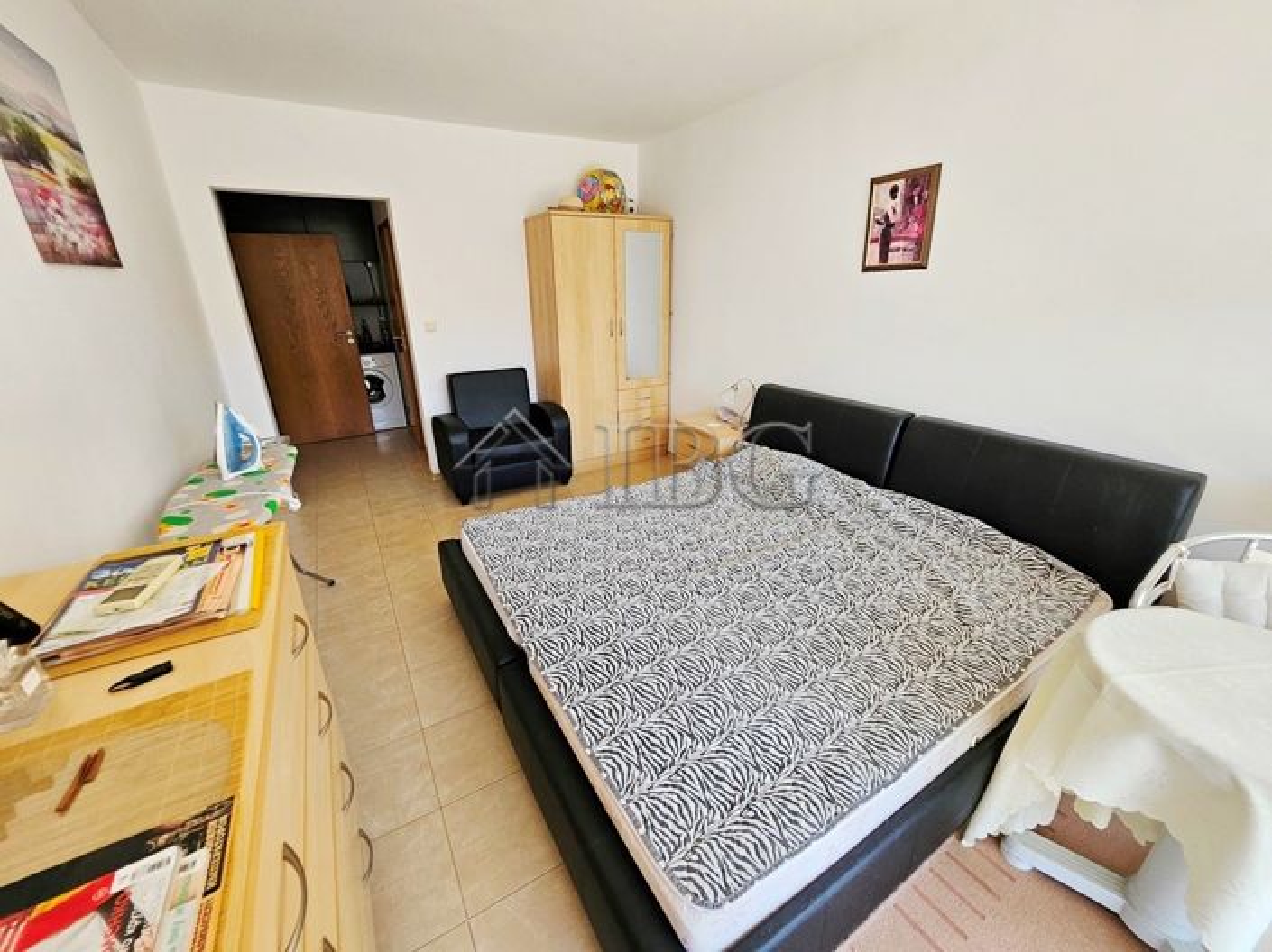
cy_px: 476
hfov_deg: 106.2
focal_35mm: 13
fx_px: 477
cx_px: 636
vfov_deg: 89.9
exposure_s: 1/50
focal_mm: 1.7
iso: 50
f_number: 2.2
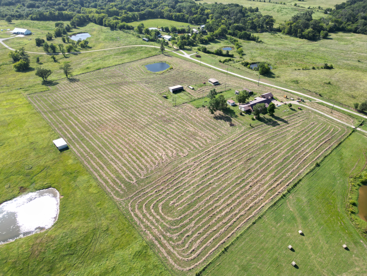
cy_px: 138
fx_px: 254
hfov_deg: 71.6
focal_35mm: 24
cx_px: 184
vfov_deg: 56.8
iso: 100
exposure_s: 1/1500
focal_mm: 6.72
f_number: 1.7
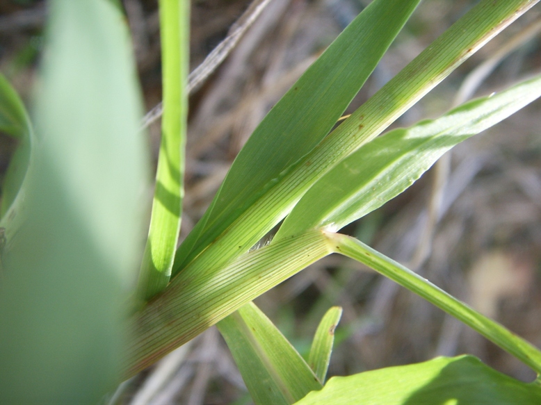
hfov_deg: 47.9
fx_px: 609
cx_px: 270
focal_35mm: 39
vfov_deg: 36.8
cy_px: 202
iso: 63
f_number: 3.5
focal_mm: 6.6
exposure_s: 1/90
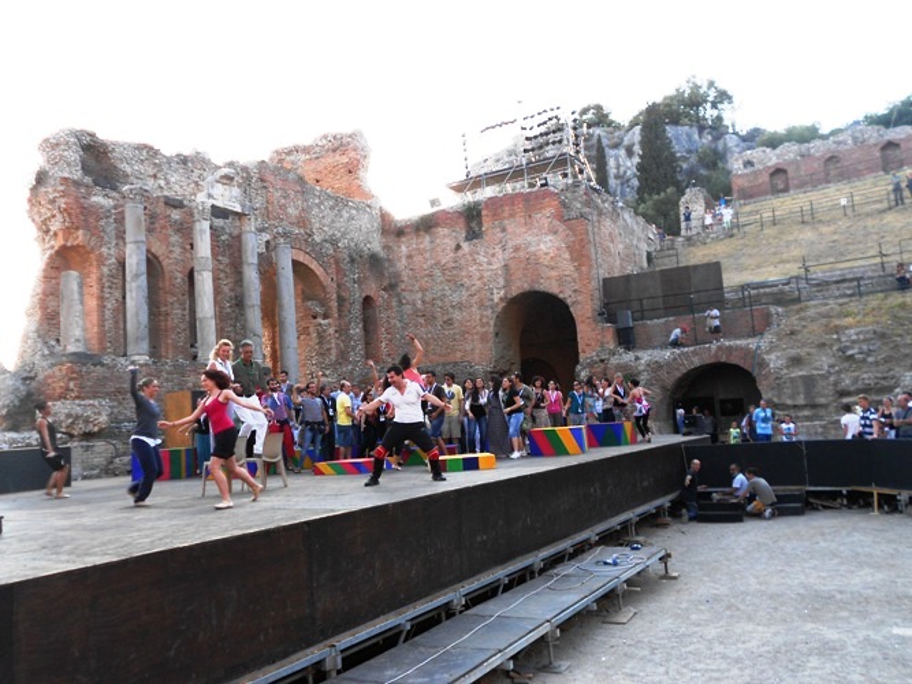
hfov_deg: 61.7
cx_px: 456
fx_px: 764
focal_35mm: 29
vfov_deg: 48.2
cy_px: 342
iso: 80
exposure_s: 1/125
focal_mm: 5.3
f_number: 3.4
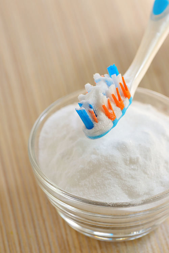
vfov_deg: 19.4
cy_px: 126
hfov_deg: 13.1
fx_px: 739
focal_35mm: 105
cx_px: 84
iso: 200
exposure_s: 1/6
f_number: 11
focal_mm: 105
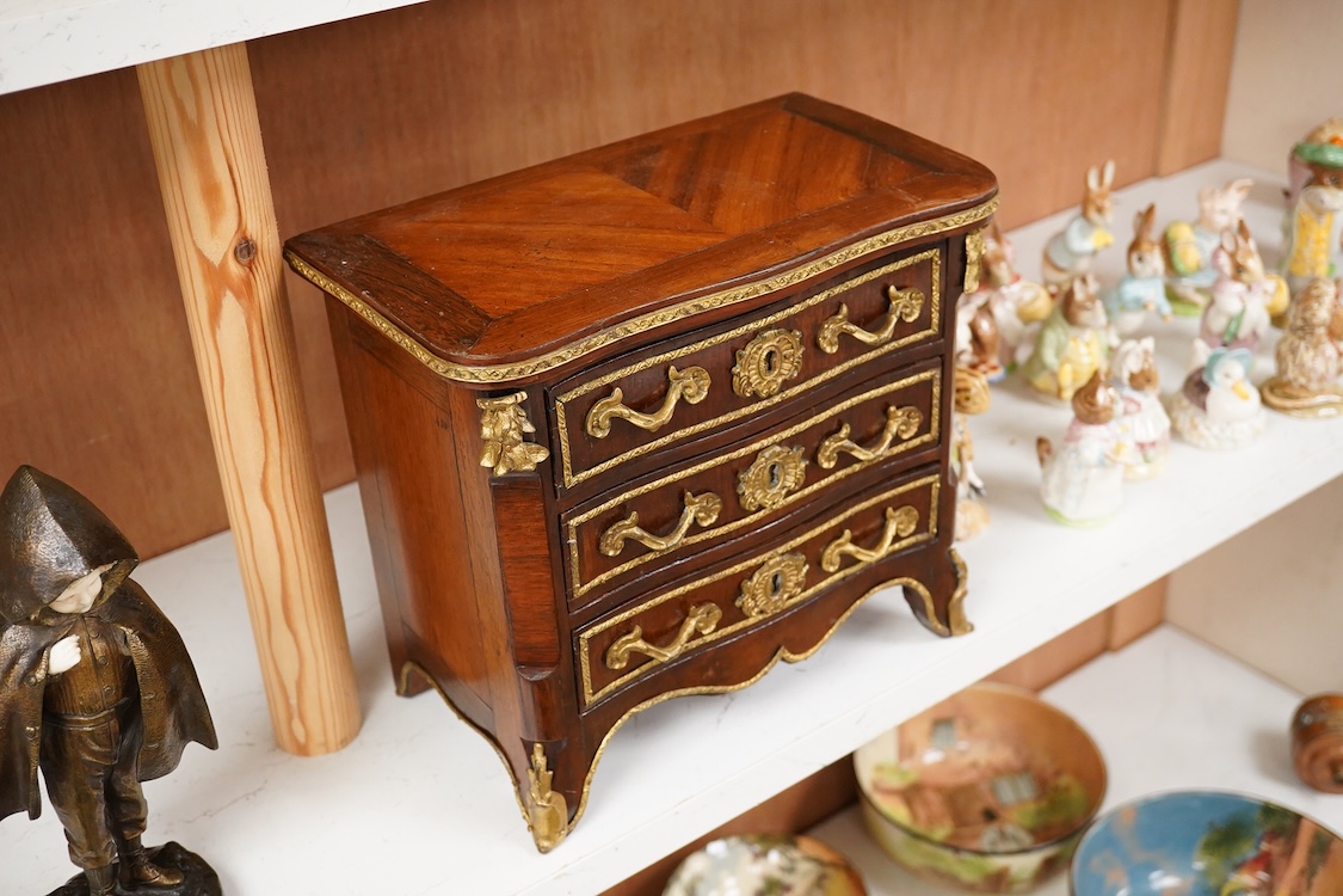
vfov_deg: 29.9
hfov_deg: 43.6
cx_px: 672
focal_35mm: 45
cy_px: 448
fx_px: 1679
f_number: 7.1
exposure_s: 1/160
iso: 2500
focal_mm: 30
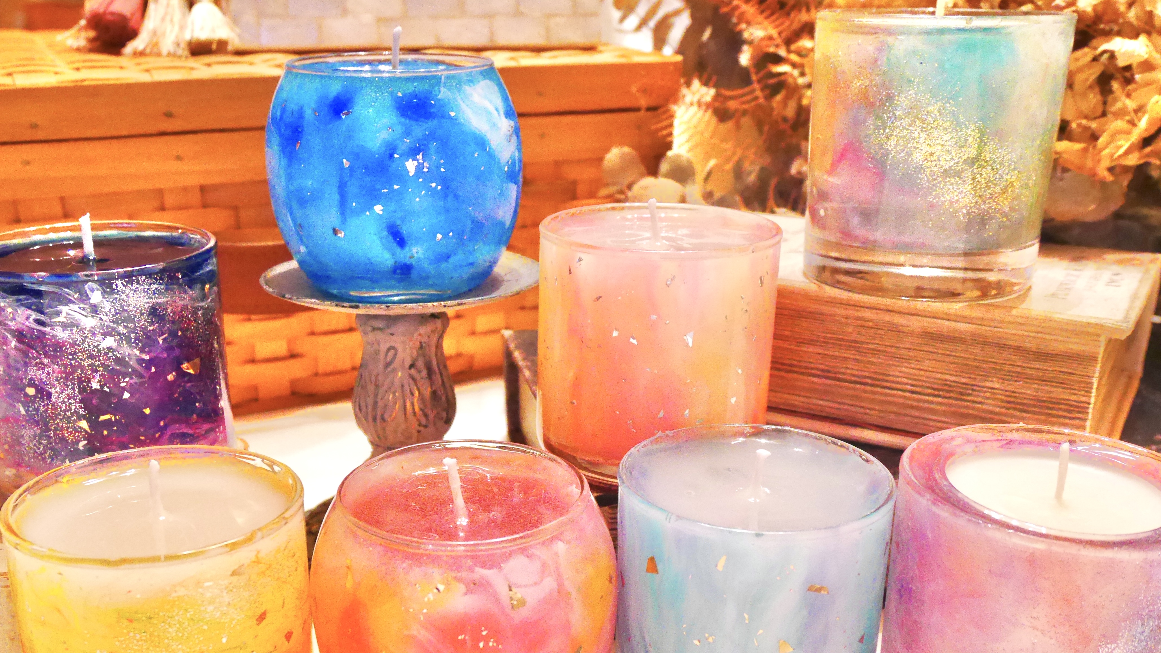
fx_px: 1108
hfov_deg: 55.3
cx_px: 576
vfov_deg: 32.6
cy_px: 418
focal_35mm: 36
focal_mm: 16
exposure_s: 1/60
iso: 2500
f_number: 4.5
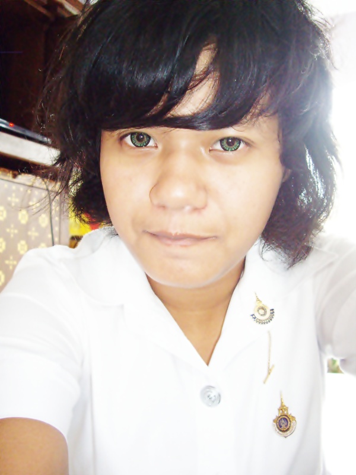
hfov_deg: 37.7
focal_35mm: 38
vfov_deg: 49.0
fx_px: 521
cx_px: 178
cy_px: 238
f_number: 2.8
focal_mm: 7.9
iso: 400
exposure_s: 1/40
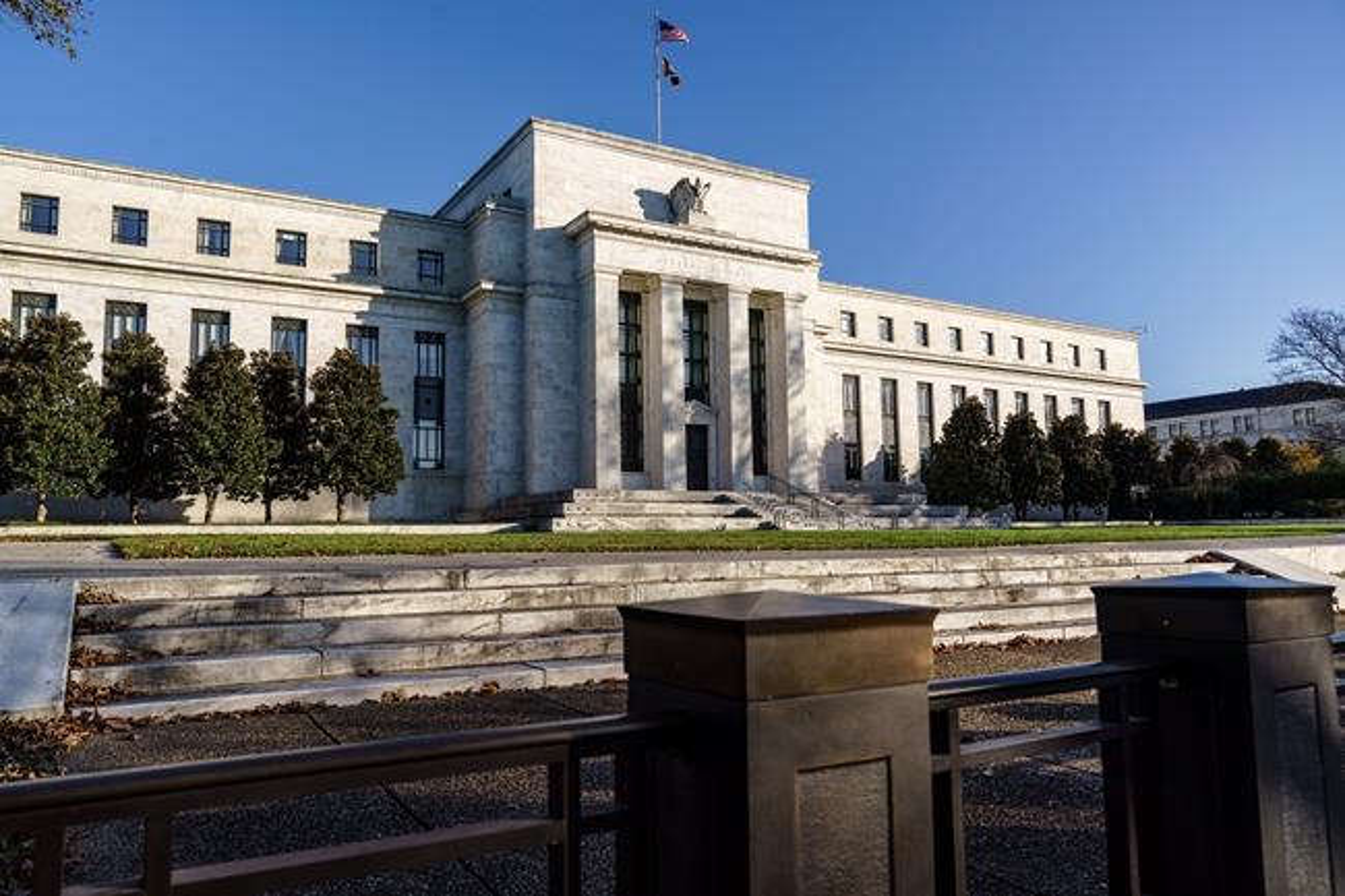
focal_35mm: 25
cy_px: 448
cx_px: 672
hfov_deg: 71.5
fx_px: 934
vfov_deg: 51.3
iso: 100
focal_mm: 25
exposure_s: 1/500
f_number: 6.3
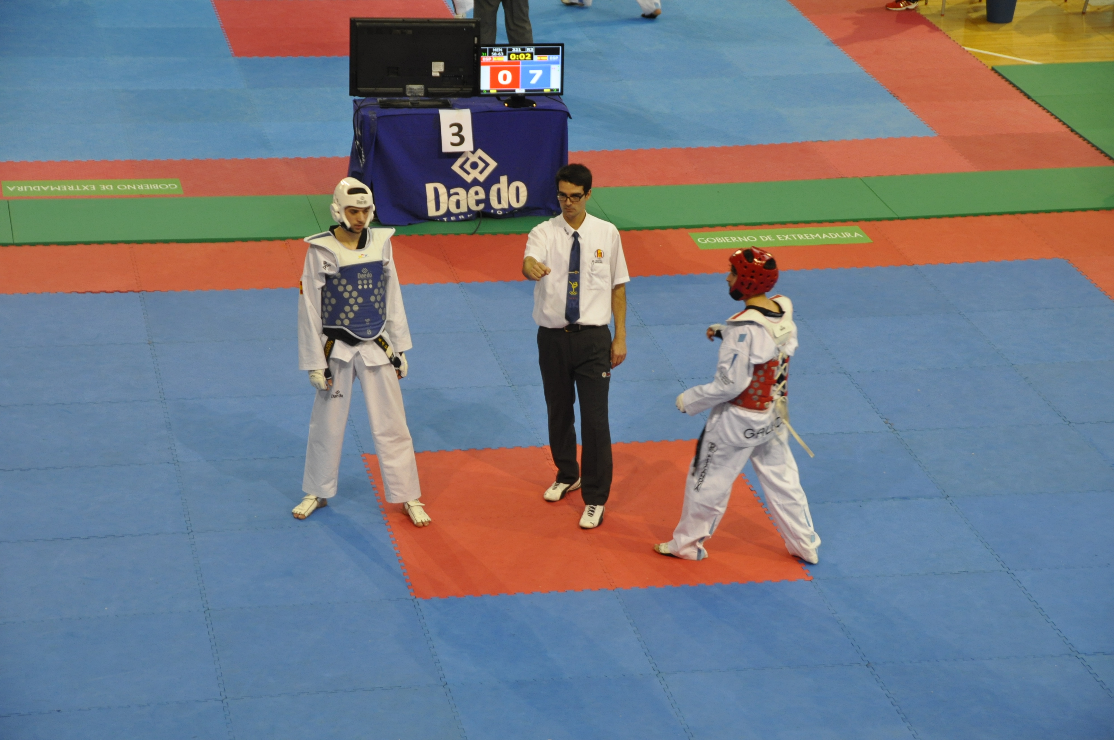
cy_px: 370
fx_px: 3245
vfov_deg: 13.0
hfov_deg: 19.5
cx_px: 557
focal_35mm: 105
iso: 800
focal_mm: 70
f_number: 5
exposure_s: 1/50
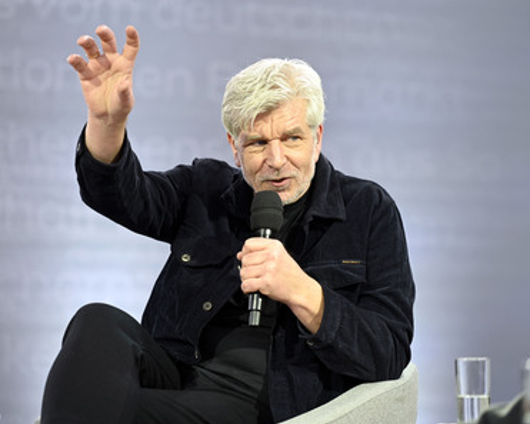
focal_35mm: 188
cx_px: 254
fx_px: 2950
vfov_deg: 8.2
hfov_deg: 10.3
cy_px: 211
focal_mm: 165
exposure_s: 1/500
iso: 400
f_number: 2.8
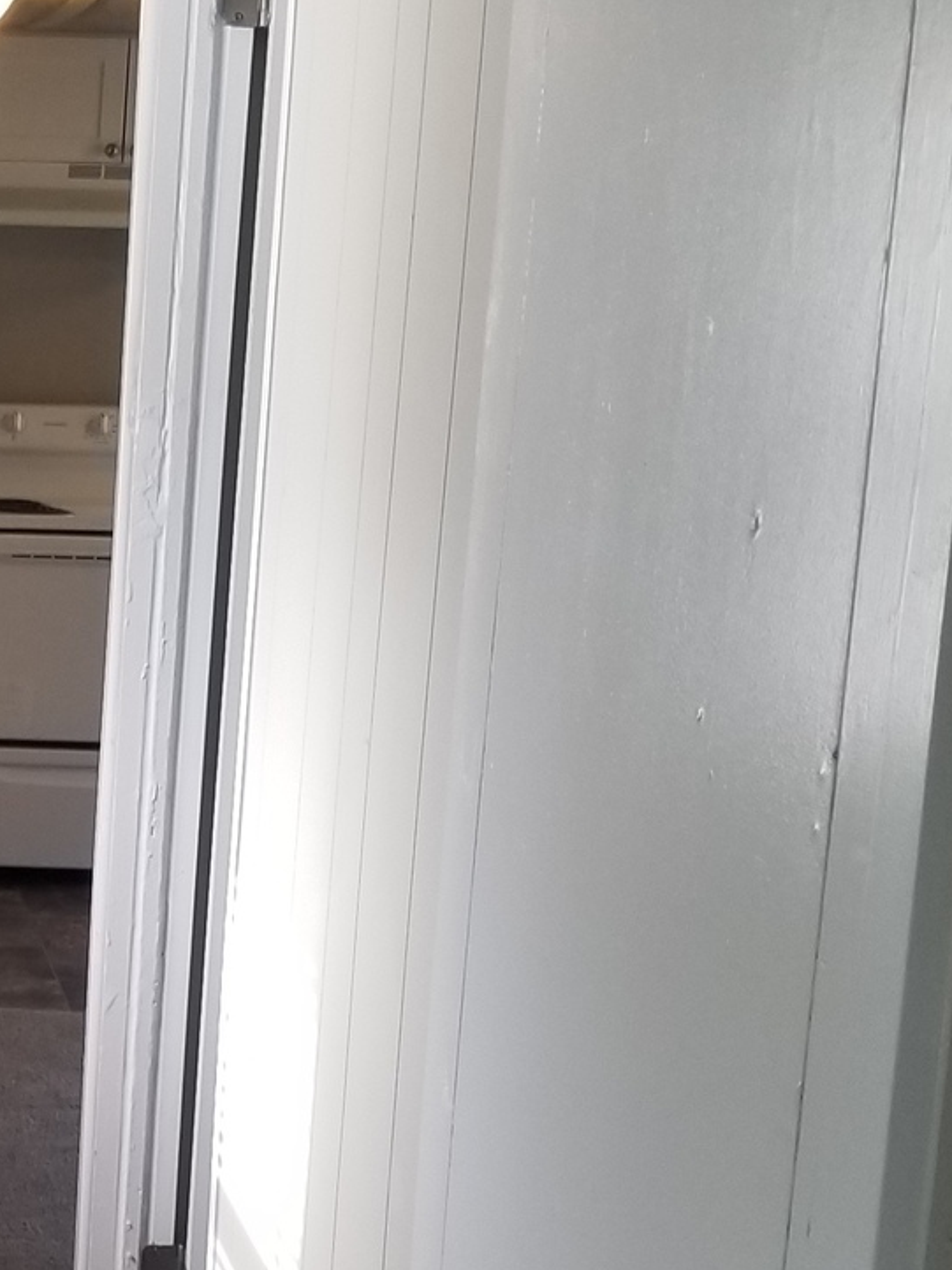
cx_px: -375
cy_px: 996
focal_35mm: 83
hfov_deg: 16.5
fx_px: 3045
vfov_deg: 23.3
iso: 64
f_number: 1.7
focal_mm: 4.25
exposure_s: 1/60
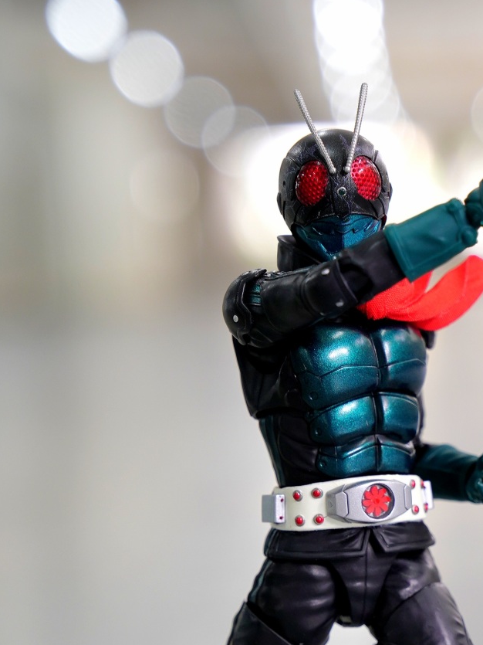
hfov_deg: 10.2
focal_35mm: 145
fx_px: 2698
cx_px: 373
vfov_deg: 13.5
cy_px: 556
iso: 400
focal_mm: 70
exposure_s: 1/15
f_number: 6.3
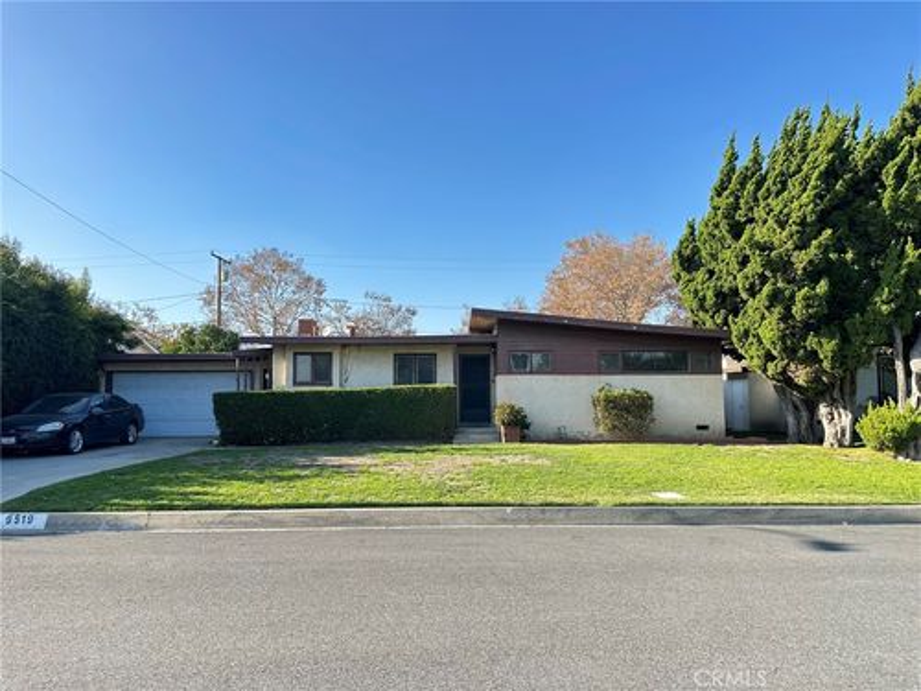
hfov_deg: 71.6
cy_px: 346
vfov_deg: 56.8
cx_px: 460
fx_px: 639
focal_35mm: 24
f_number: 1.78
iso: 80
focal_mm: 6.86
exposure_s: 1/740
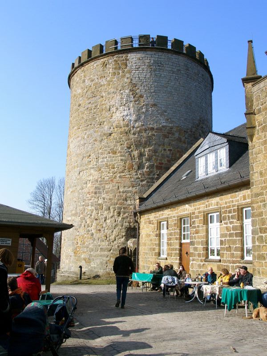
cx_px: 134
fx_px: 350
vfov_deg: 54.0
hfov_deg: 41.8
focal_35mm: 34
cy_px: 178
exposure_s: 1/661
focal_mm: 7.16
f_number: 4
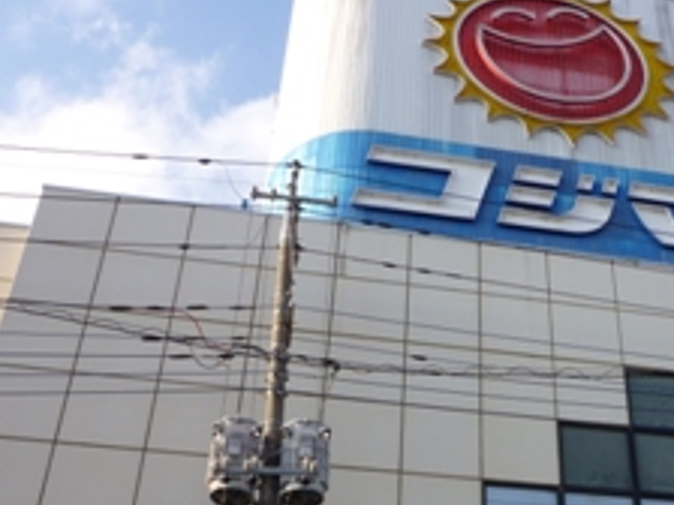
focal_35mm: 50
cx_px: 509
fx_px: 974
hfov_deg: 37.2
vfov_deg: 28.1
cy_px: 445
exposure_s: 1/250
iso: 80
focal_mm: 4.5
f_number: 4
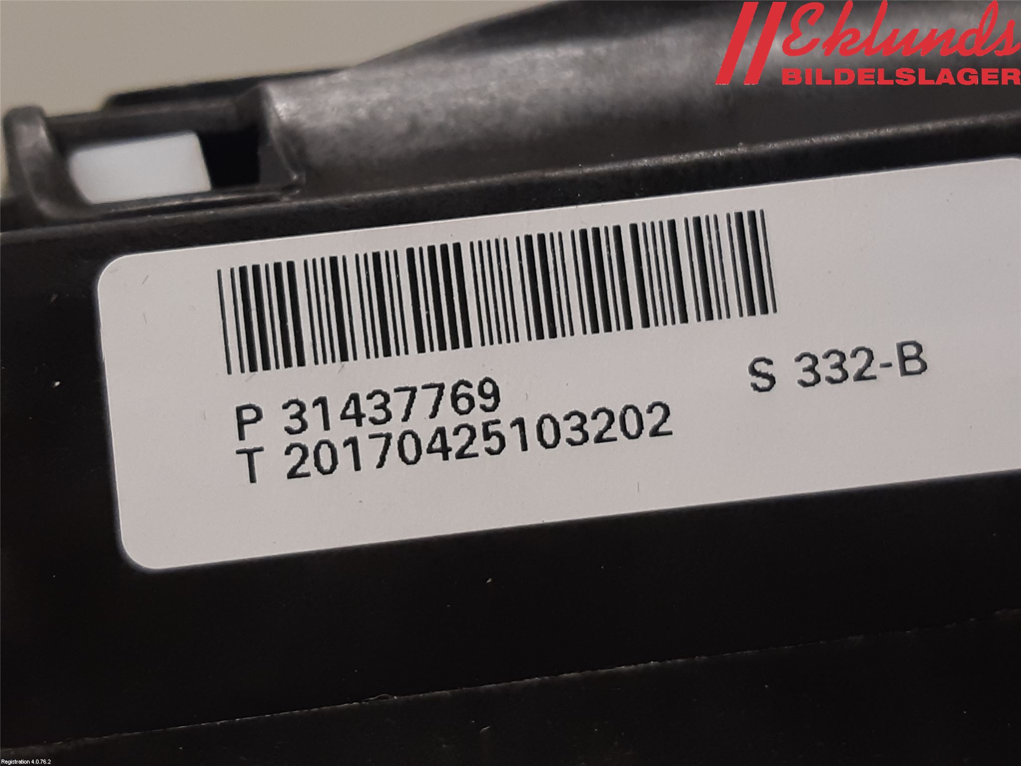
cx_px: 510
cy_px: 383
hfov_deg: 67.3
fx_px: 767
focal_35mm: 26
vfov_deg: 53.1
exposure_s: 1/50
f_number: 1.7
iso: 100
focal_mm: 3.93
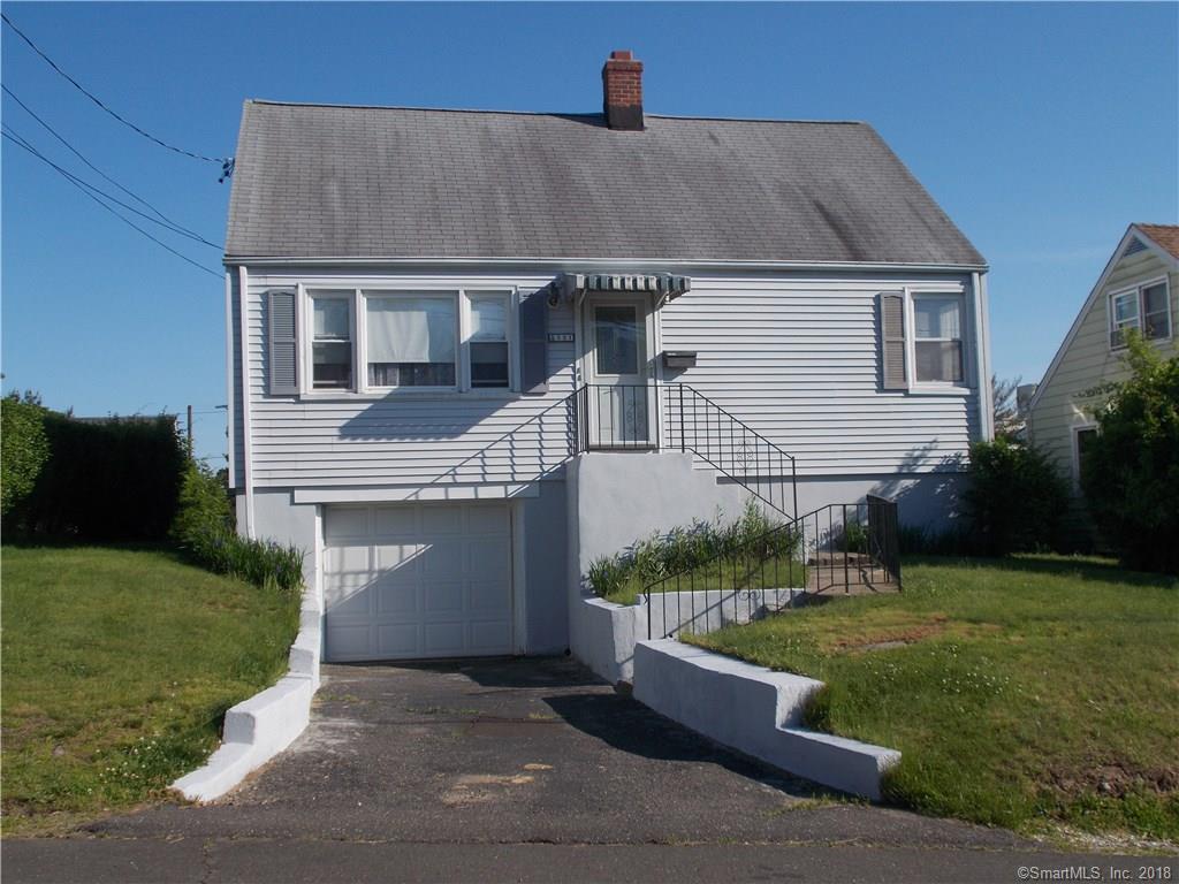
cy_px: 442
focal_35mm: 39
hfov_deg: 47.9
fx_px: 1328
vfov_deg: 36.8
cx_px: 590
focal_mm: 6.9
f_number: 9.8
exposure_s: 1/160
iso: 80
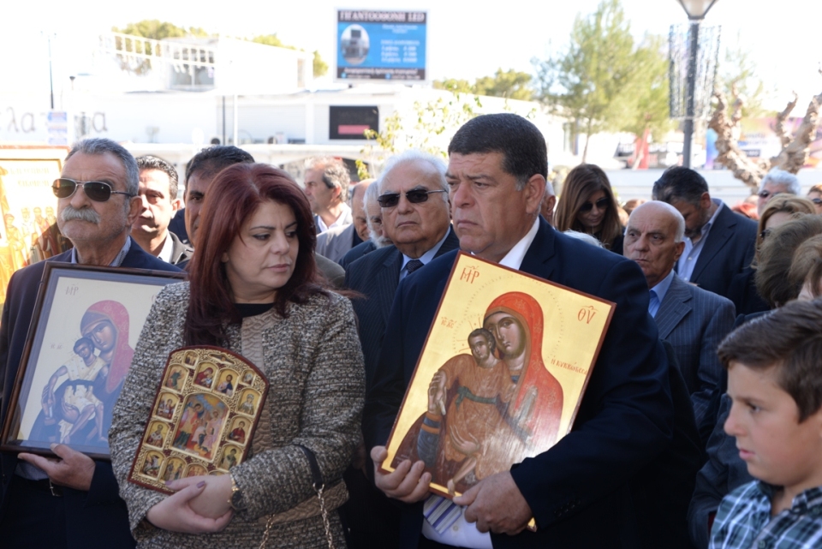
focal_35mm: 65
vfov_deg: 20.9
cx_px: 411
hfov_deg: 30.9
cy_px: 274
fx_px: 1485
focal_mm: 65
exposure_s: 1/100
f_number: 6.3
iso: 200
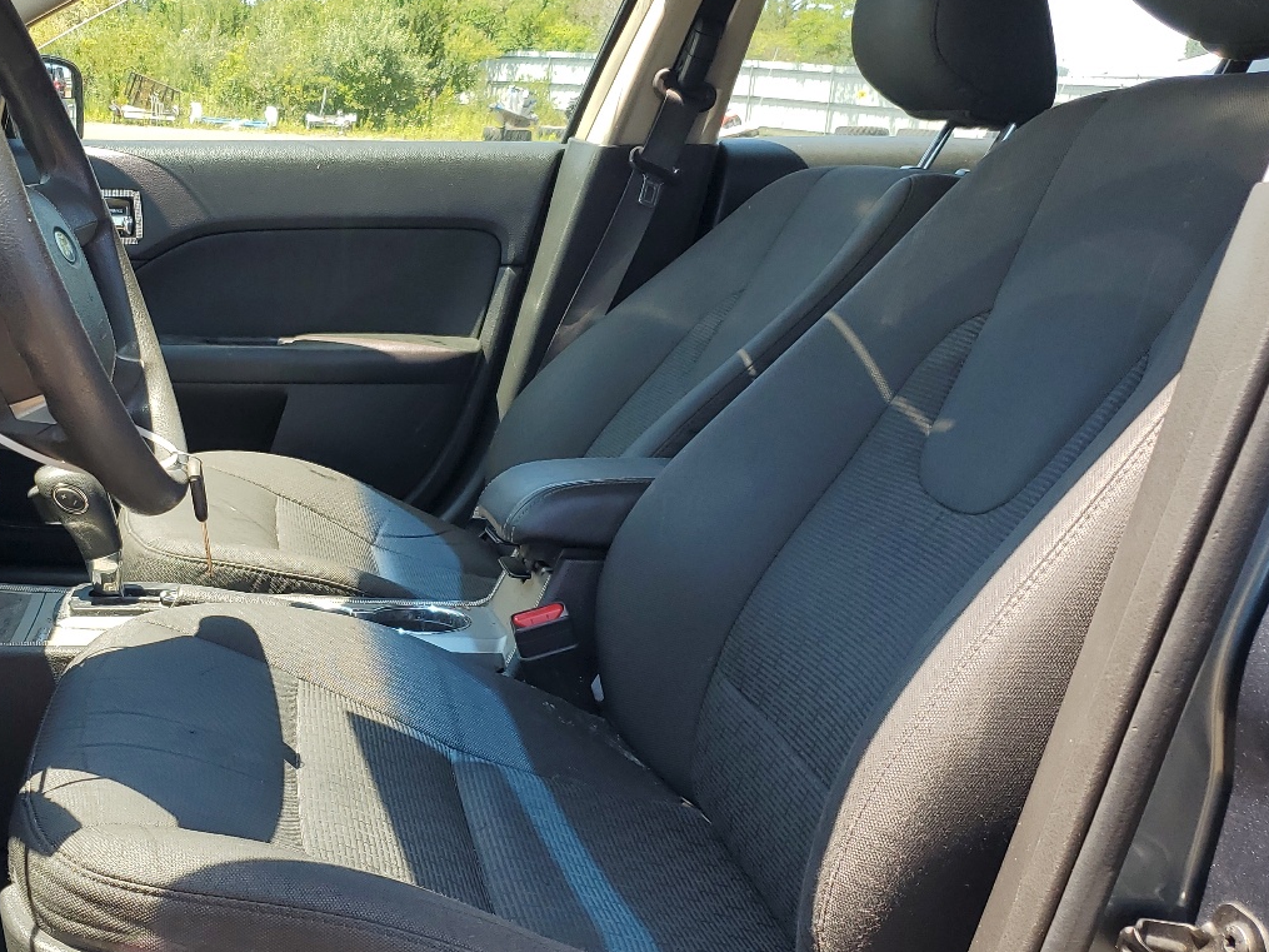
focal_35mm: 41
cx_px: 284
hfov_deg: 43.9
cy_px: 517
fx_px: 1503
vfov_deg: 35.1
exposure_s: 1/526
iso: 50
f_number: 1.5
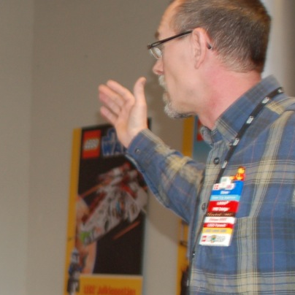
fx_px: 1090
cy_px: 252
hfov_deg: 14.8
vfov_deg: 15.3
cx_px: -75
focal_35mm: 113
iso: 400
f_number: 2.8
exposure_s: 1/60
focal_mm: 28
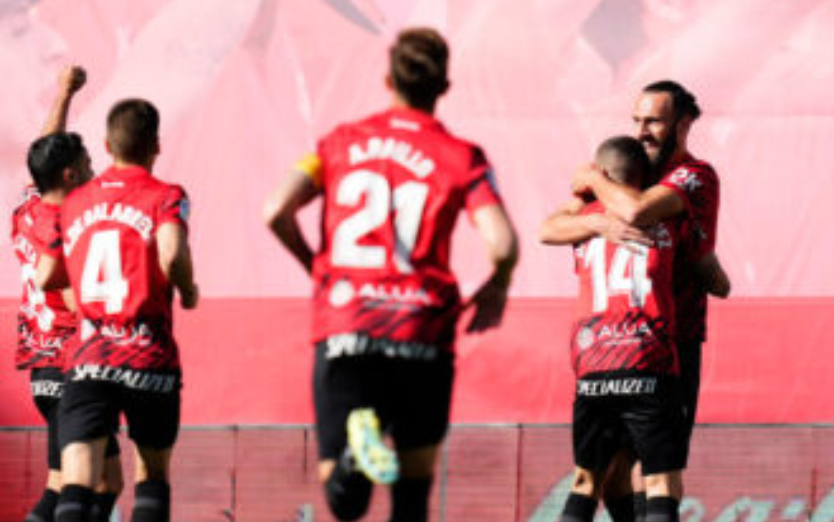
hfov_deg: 2.8
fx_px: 17238
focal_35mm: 758
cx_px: 355
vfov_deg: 1.7
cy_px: 342
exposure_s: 1/2000
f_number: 2.8
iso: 125
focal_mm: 400
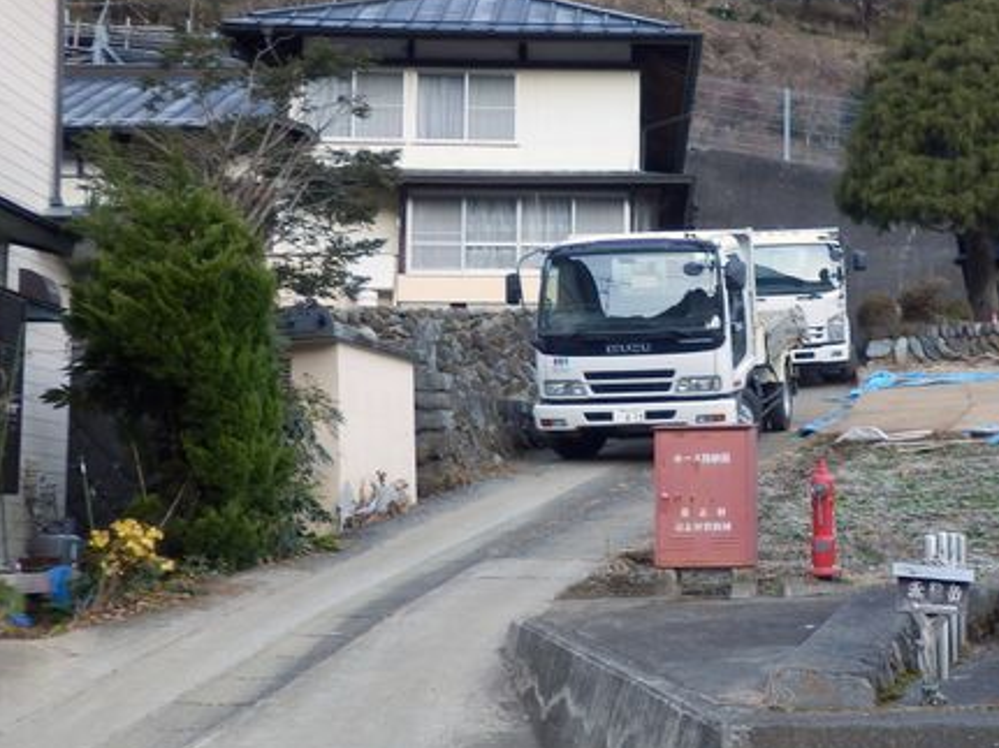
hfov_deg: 24.5
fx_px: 2250
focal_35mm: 78
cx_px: 851
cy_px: 364
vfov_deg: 18.9
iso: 80
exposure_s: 1/40
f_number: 4
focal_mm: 7.4
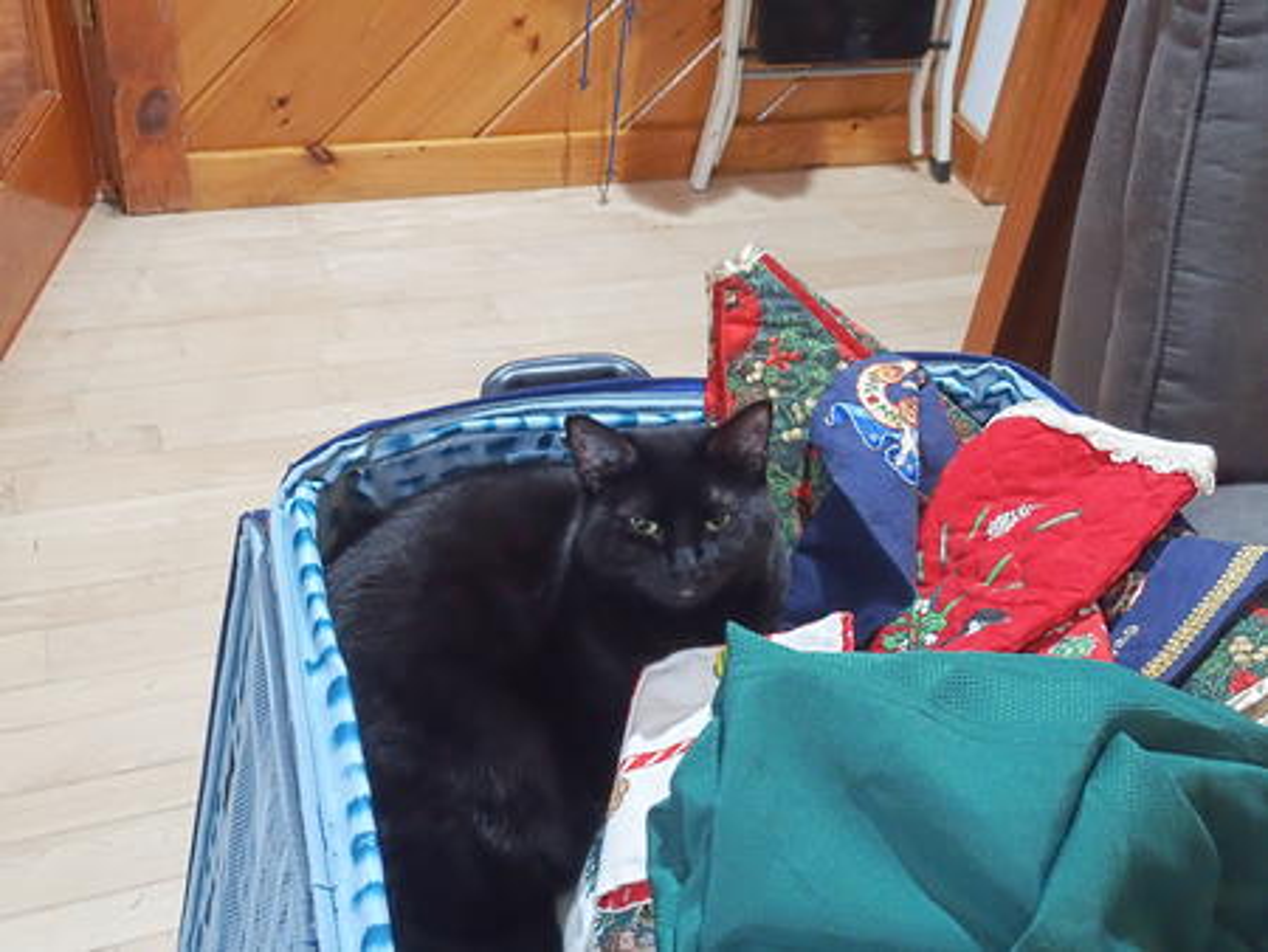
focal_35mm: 38
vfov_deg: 37.8
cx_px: 634
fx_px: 1393
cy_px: 476
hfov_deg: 49.0
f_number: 2.8
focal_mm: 8.1
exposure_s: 1/15
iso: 800
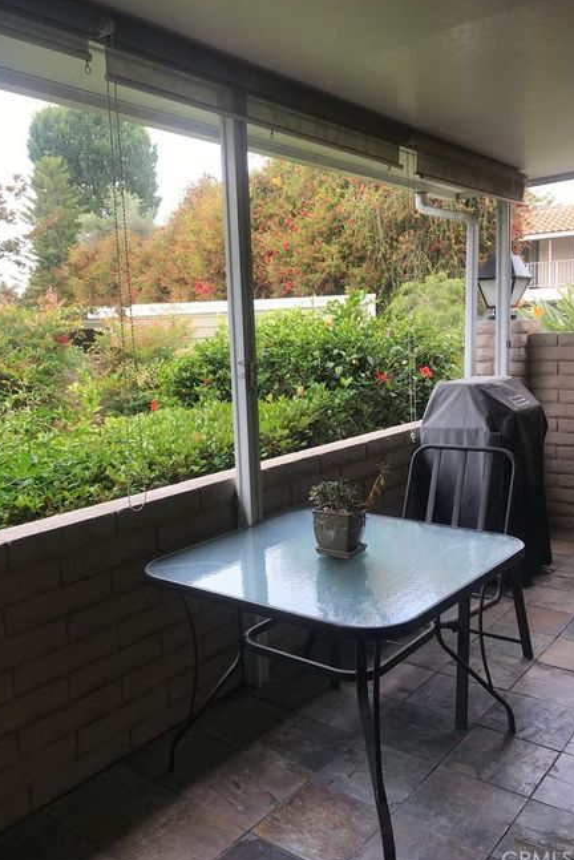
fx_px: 717
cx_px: 272
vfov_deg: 61.9
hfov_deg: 43.6
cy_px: 429
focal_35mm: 30
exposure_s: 1/418
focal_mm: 3.99
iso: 20
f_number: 1.8
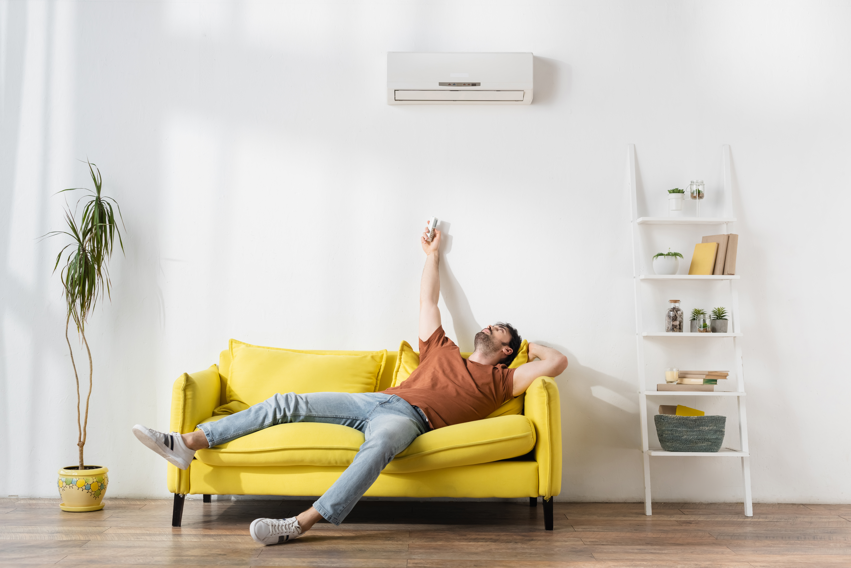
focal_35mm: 50
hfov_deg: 39.6
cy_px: 284
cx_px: 426
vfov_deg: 27.0
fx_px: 1182
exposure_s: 1/200
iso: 200
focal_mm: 50
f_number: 5.6
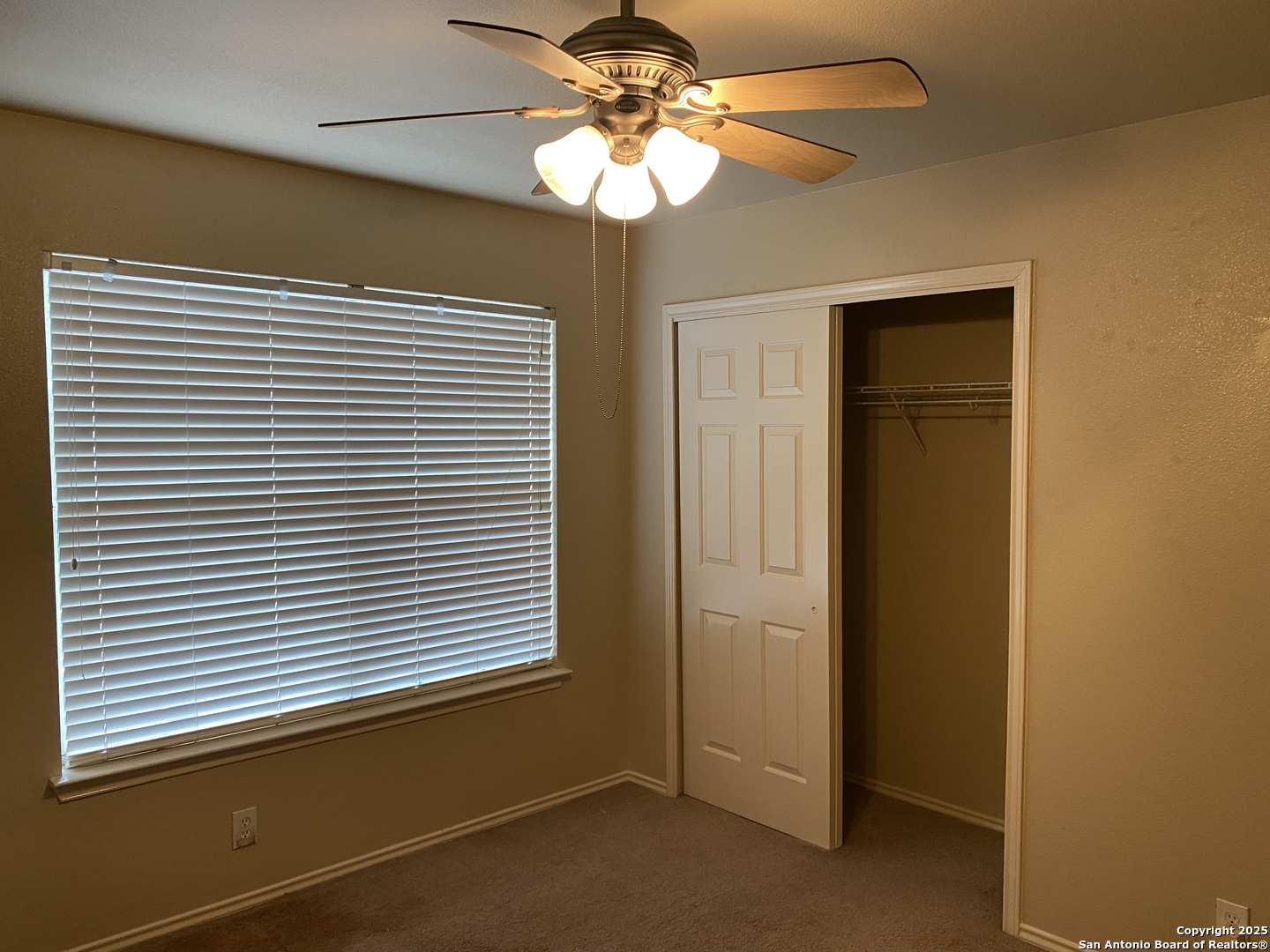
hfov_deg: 67.3
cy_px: 476
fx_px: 954
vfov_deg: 53.1
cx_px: 635
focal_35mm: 26
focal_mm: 4.25
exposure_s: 1/60
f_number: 1.8
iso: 160
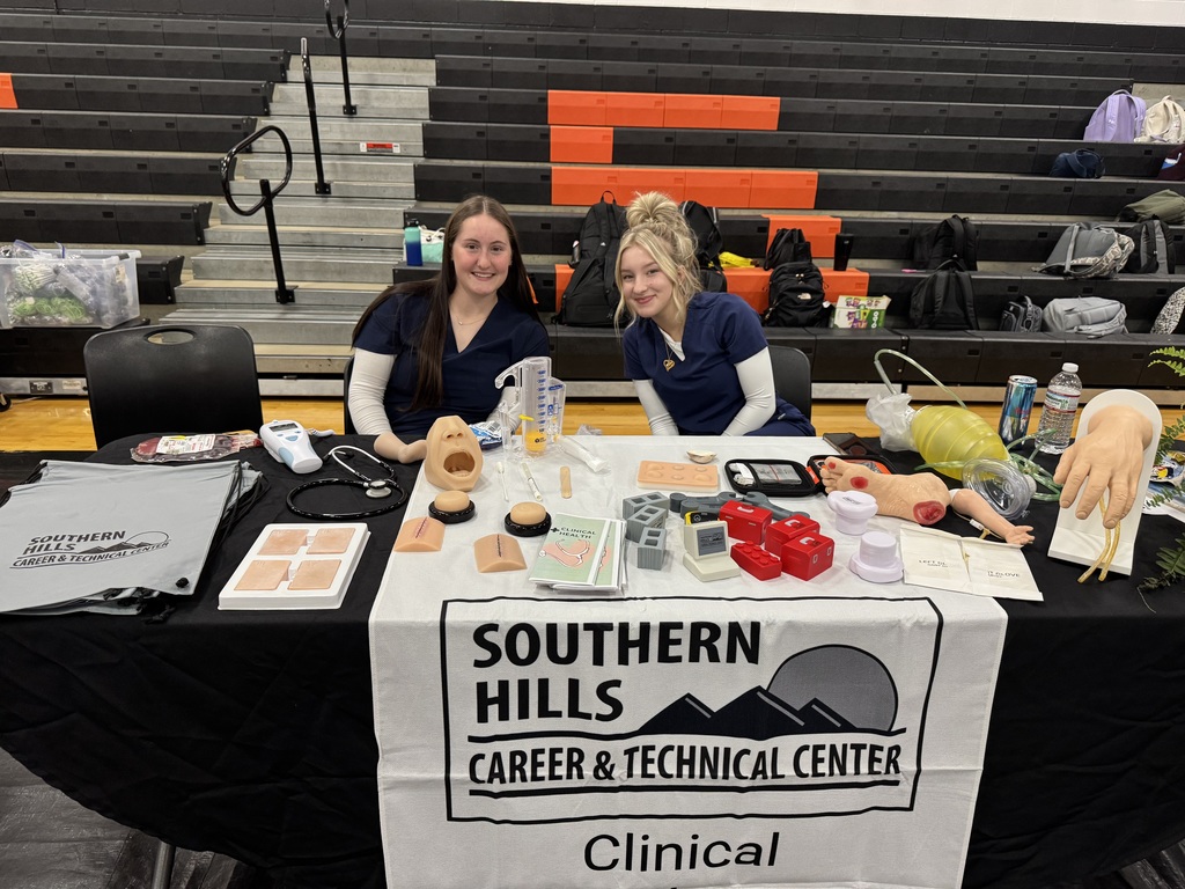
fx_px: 822
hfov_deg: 71.6
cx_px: 592
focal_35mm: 24
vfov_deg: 56.8
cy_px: 444
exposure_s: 1/60
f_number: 1.78
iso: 250
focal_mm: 6.76
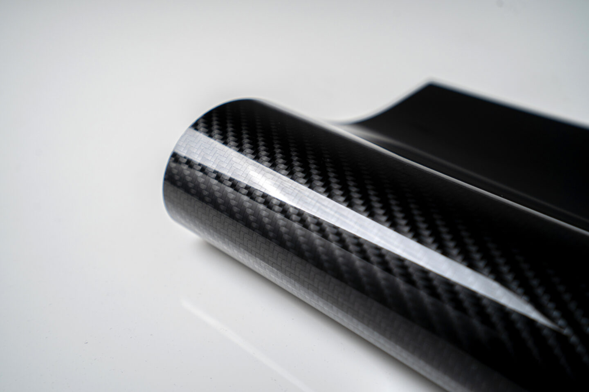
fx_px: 573
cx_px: 294
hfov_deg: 54.4
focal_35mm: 35
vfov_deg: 37.9
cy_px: 196
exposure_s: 1/80
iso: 160
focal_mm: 35
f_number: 5.6
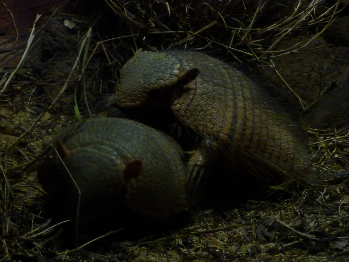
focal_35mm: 137
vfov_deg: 10.8
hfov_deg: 14.4
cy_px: 131
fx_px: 1381
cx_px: 174
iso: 800
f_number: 4.5
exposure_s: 1/8
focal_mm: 22.5
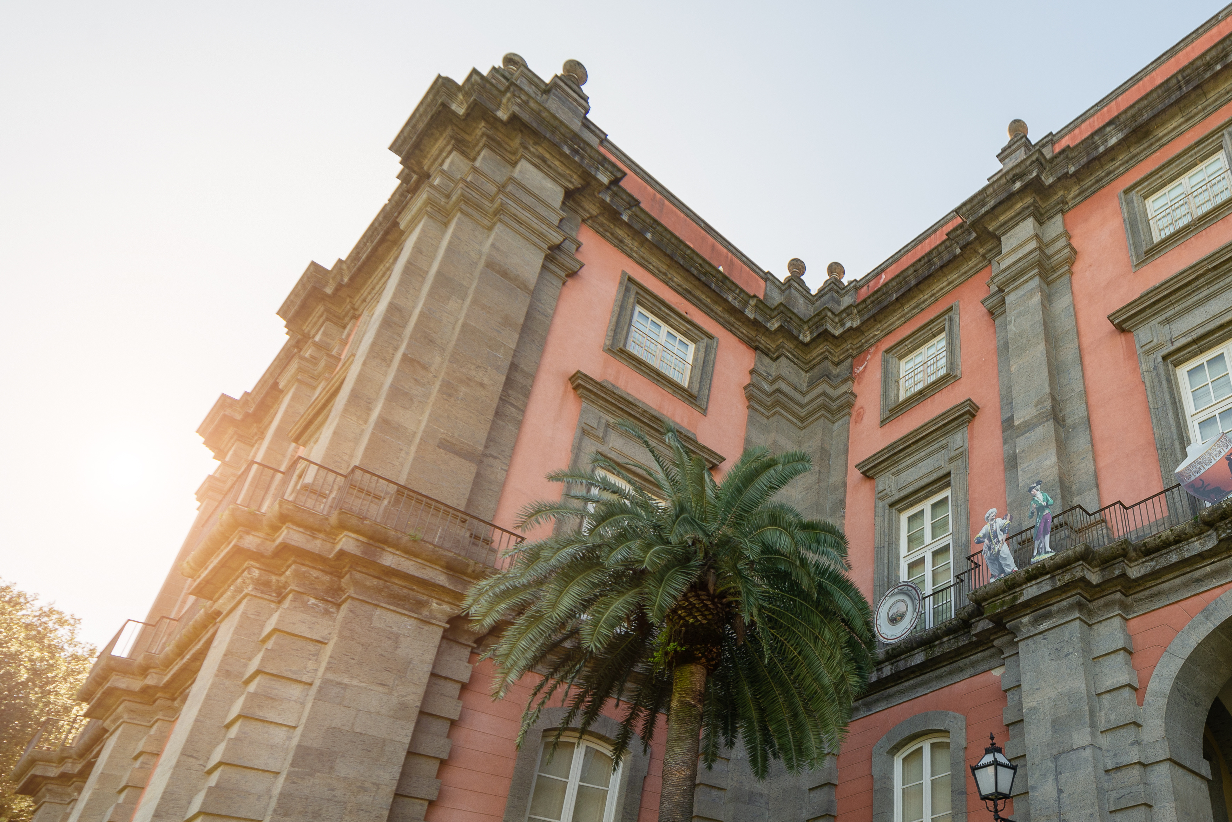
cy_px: 654
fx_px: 822
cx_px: 1021
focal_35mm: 24
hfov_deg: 65.6
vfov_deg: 50.1
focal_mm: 14
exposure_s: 1/160
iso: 140
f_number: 6.3
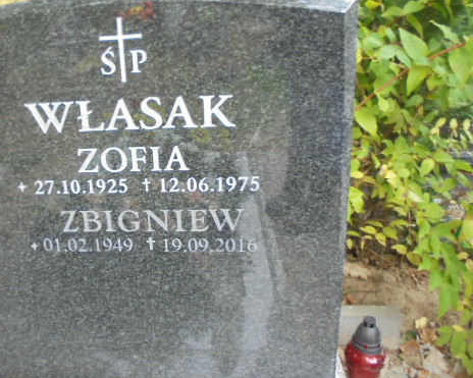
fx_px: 490
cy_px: 154
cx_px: 155
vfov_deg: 42.0
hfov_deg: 50.5
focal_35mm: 35
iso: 160
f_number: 3.5
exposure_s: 1/30
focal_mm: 4.6
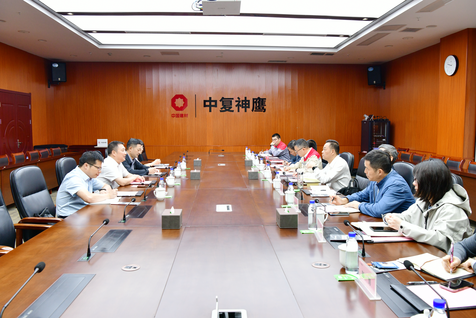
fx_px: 397
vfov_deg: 43.6
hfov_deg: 61.9
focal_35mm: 30
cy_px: 159
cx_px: 238
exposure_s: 1/30
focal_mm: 30
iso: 1400
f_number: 8
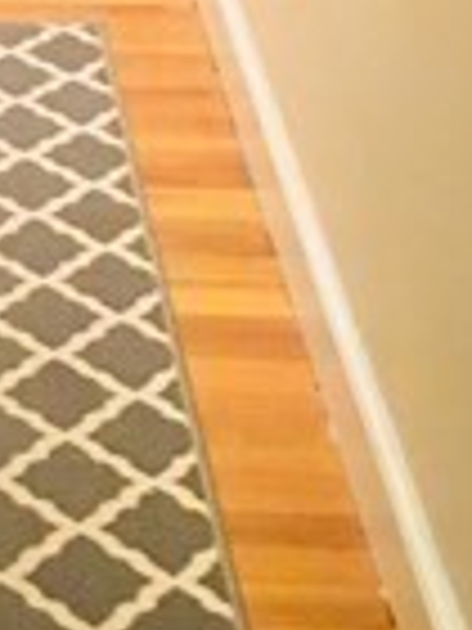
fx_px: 2891
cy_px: -508
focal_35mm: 159
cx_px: -198
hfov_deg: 9.1
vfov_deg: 11.5
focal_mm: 4.15
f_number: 2.2
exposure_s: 1/30
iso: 160
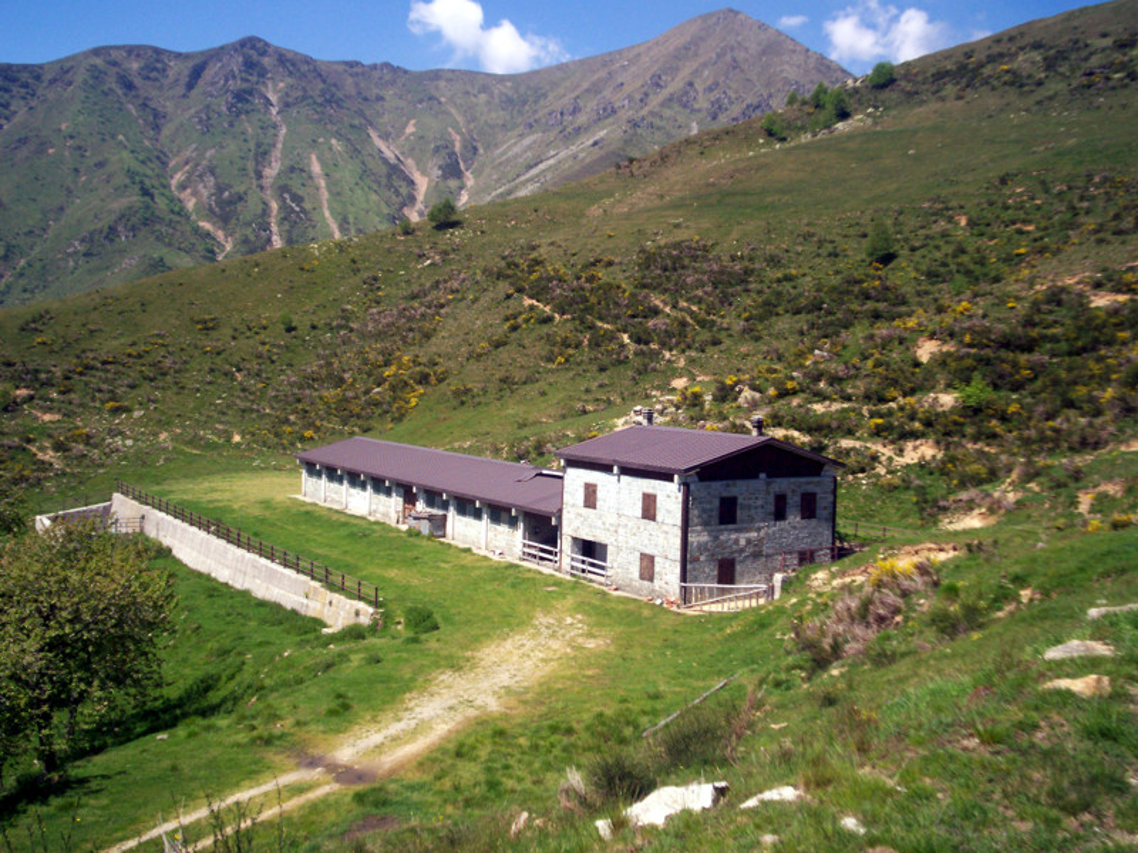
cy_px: 426
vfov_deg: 39.7
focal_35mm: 36
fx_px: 1183
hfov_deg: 51.4
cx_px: 569
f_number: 4.5
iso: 100
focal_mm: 5.9
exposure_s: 1/561
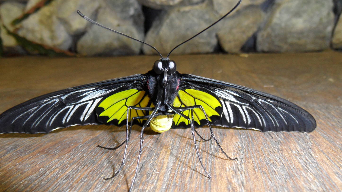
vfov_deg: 40.2
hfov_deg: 66.0
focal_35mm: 29
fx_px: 263
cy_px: 100
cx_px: 163
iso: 200
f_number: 3.2
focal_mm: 3.9
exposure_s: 1/30
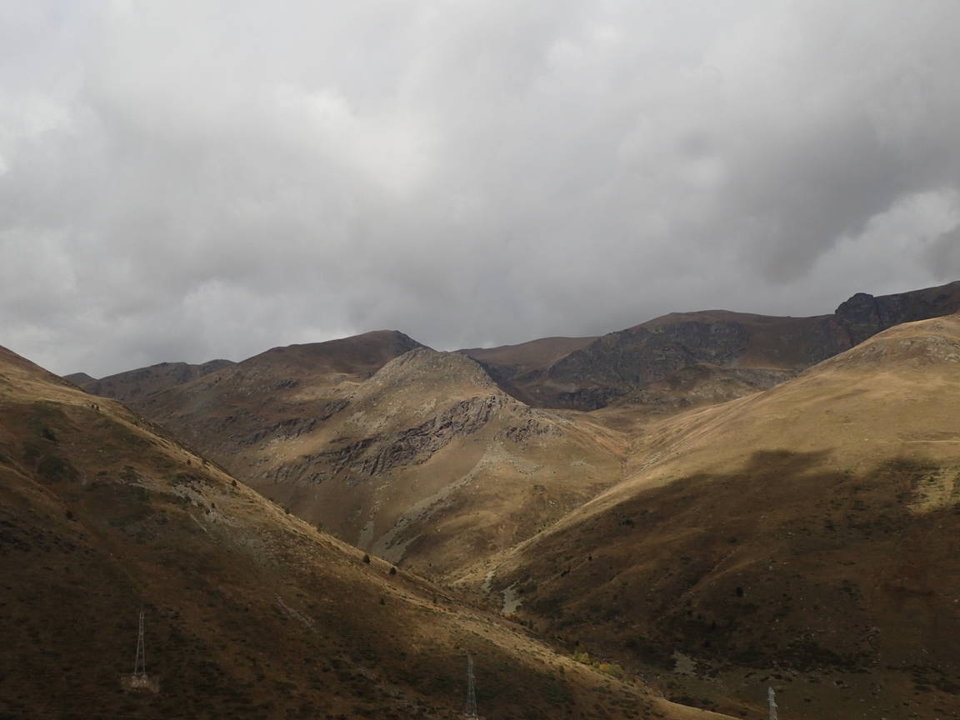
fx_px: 832
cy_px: 360
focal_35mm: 30
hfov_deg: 60.0
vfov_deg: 46.8
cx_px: 480
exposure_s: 1/200
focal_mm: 5.5
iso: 100
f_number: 9
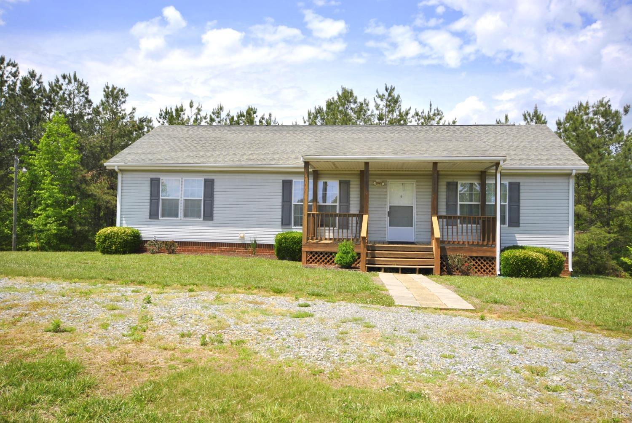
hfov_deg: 61.9
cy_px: 212
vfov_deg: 43.7
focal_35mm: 30
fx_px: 527
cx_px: 316
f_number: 8
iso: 100
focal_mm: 20
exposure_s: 1/250
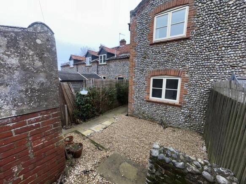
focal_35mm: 14
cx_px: 123
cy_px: 92
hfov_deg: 102.1
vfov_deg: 85.7
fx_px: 99
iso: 32
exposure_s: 1/153
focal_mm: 2.22
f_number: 2.2
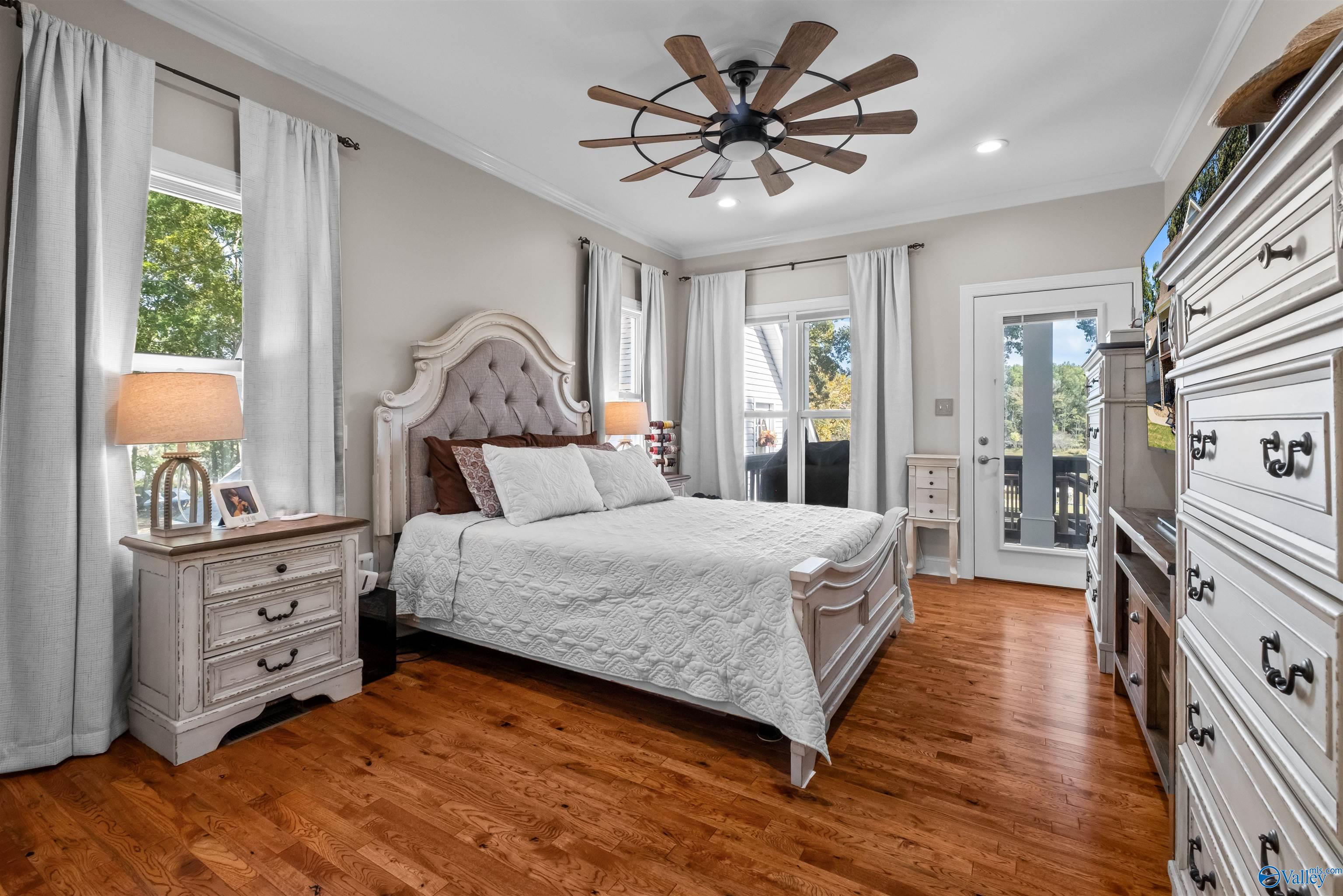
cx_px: 672
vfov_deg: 77.3
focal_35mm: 15
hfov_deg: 100.4
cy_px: 448
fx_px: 560
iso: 800
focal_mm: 10
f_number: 8
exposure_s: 1/10
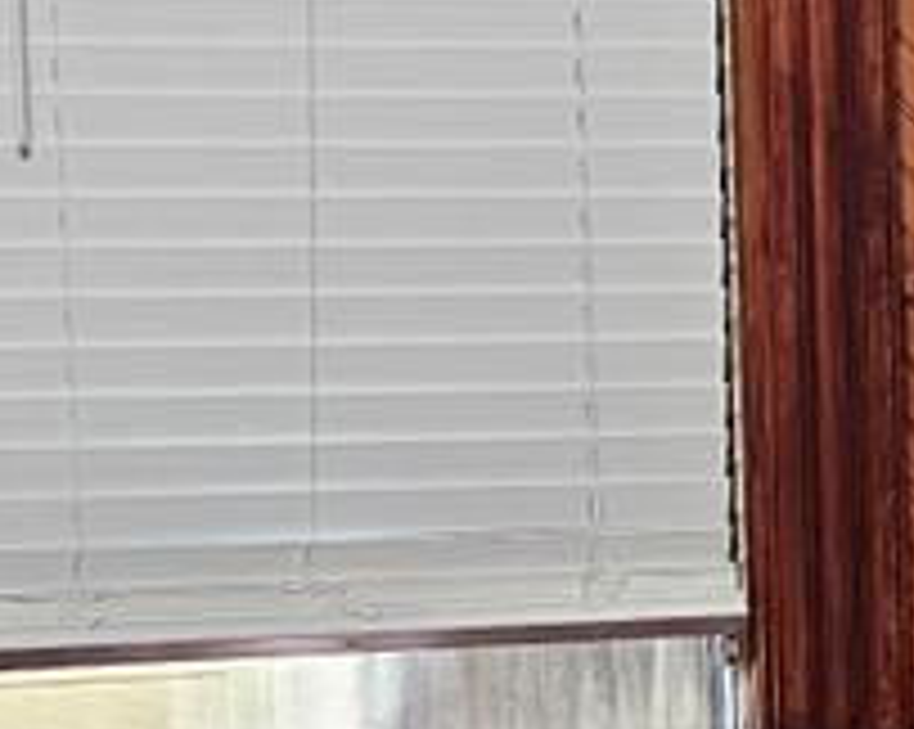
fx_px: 4486
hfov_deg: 11.5
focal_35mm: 166
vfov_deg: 9.3
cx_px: 862
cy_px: 662
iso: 250
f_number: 1.7
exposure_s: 1/120
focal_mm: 6.3
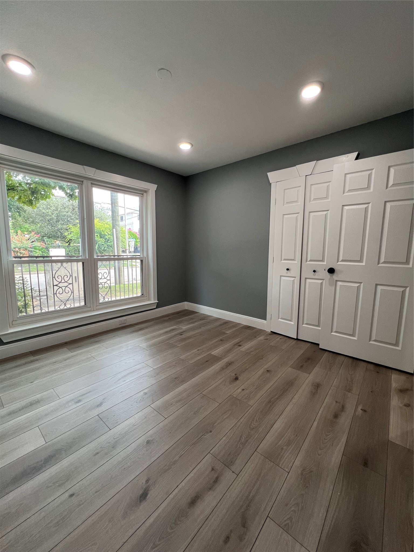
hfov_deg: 89.9
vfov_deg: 106.2
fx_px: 207
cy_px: 276
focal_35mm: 13
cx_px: 207
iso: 125
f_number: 1.8
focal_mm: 1.57
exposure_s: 1/120
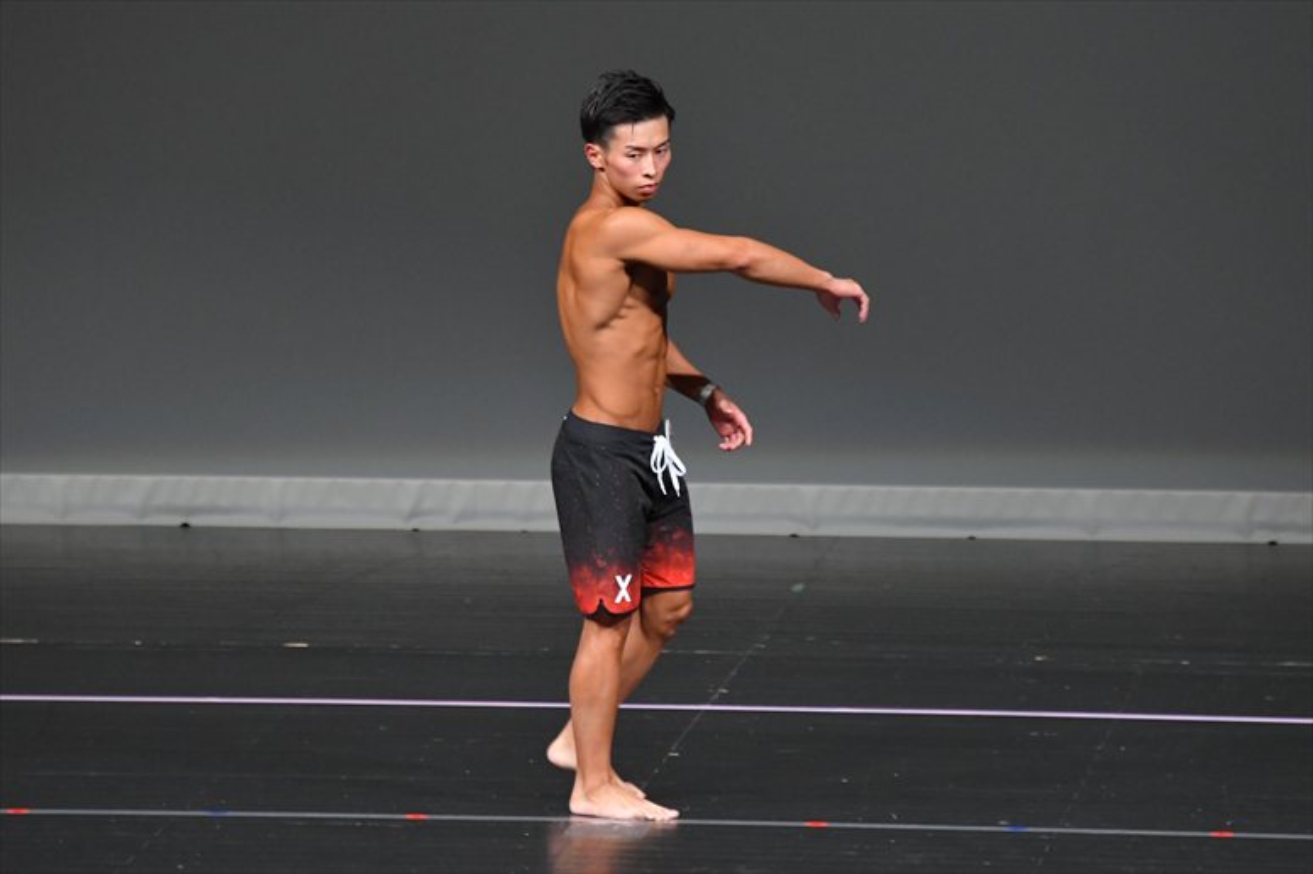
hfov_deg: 6.0
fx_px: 12577
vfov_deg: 4.0
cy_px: 437
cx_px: 656
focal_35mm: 345
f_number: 5.6
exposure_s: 1/400
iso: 4000
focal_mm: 230
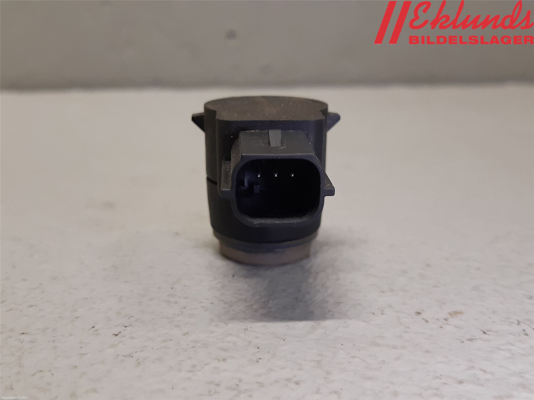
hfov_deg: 67.3
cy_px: 200
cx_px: 267
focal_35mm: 26
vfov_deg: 53.1
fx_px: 401
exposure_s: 1/50
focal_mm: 3.93
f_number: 1.7
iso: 125
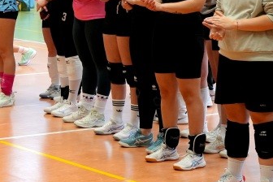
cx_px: 39
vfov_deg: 10.3
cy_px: 55
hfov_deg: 15.3
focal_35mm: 133
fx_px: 1005
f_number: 4
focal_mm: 29
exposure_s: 1/160
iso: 800
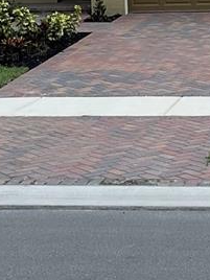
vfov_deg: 15.1
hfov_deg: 11.3
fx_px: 1052
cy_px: 47
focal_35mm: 130
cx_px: 193
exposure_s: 1/1121
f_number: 1.8
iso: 16
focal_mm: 3
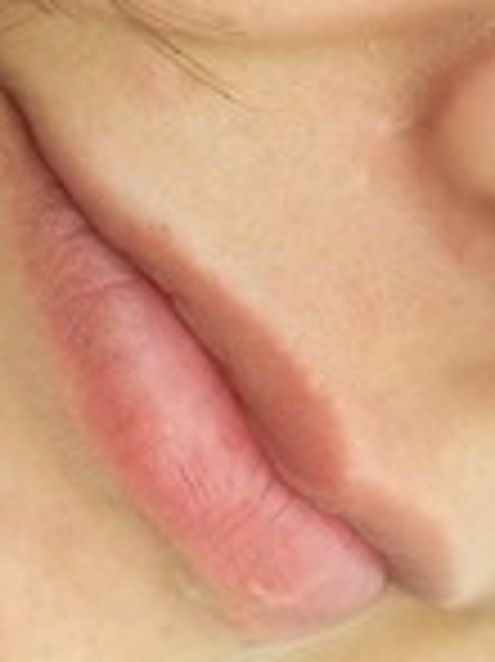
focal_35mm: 154
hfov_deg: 9.5
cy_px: -106
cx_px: -32
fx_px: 2940
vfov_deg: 12.6
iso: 80
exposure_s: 1/400
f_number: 2.8
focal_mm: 5.7
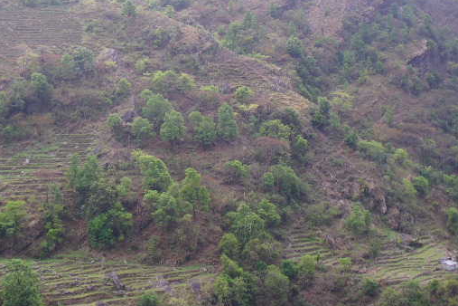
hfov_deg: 40.1
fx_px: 623
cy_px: 54
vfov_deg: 26.9
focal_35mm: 49
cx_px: 180
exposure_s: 1/60
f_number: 3.5
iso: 50
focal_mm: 5
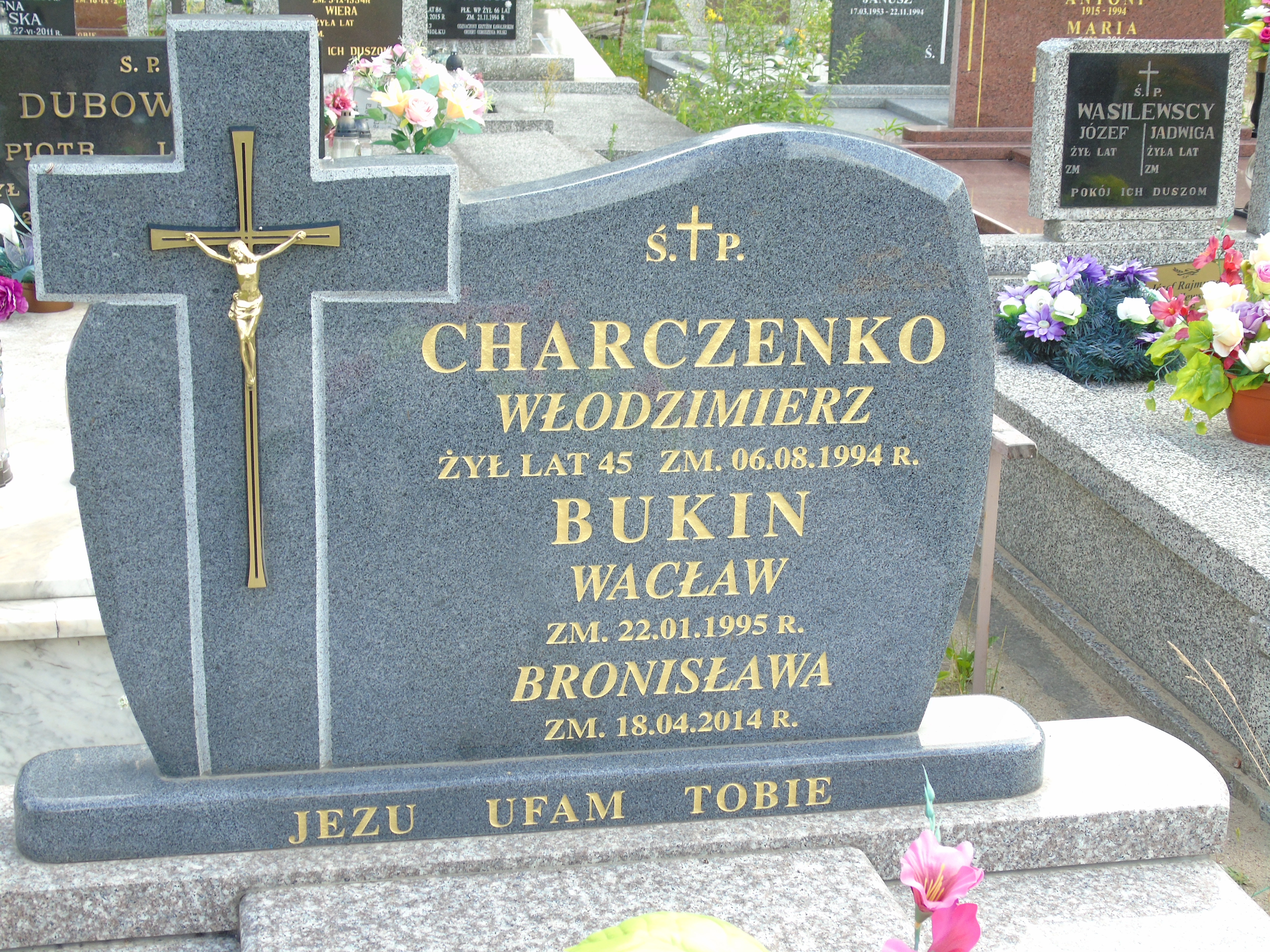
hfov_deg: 35.5
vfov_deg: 27.0
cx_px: 635
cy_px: 476
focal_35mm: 54
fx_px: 1981
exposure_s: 1/60
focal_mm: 9.6
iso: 80
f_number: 4.3
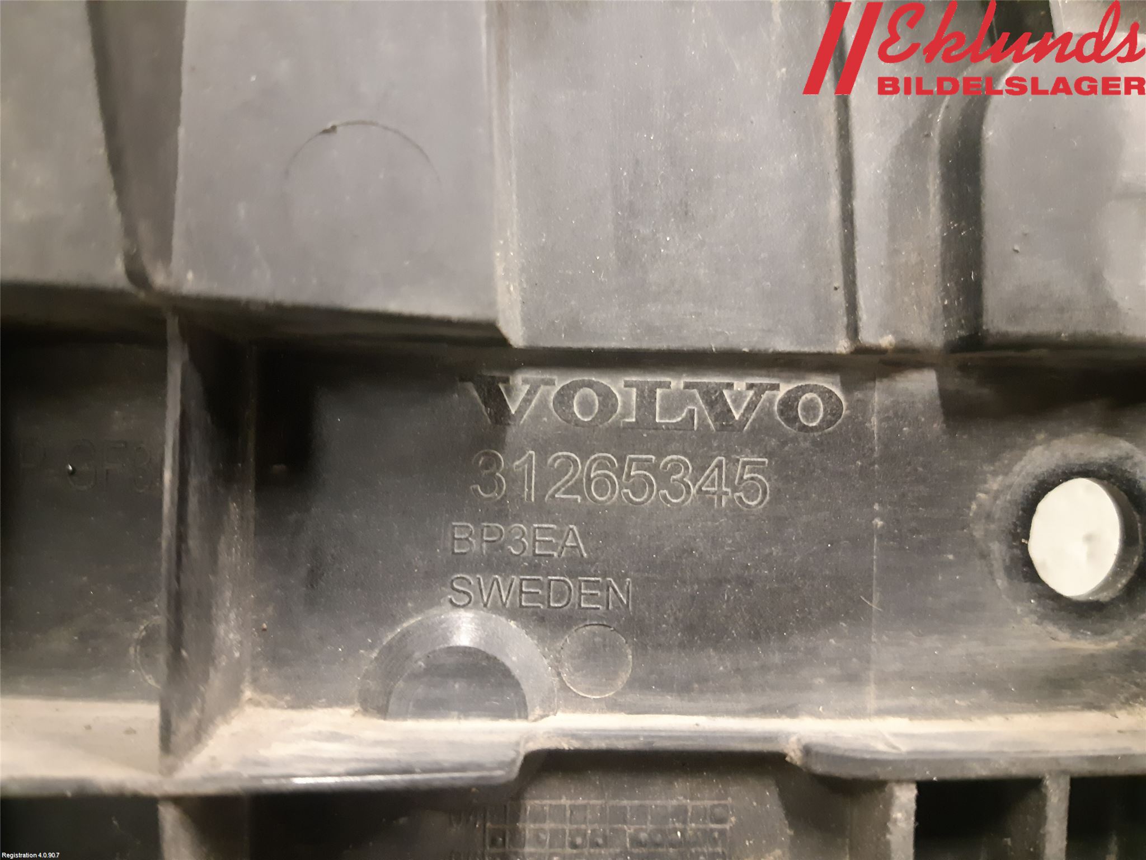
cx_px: 573
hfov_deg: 67.3
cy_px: 430
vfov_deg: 53.1
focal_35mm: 26
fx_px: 861
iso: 640
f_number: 1.7
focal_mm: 3.93
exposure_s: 1/25
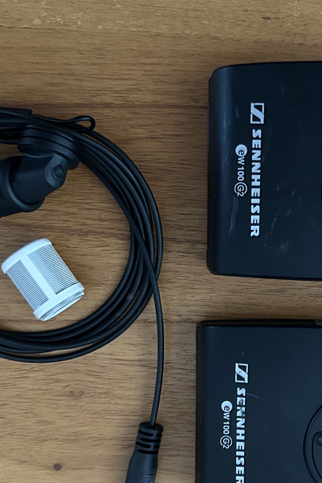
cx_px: 285
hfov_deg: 23.2
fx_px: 765
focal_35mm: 57
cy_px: 338
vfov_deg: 34.6
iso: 640
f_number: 1.5
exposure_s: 1/40
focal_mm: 5.7
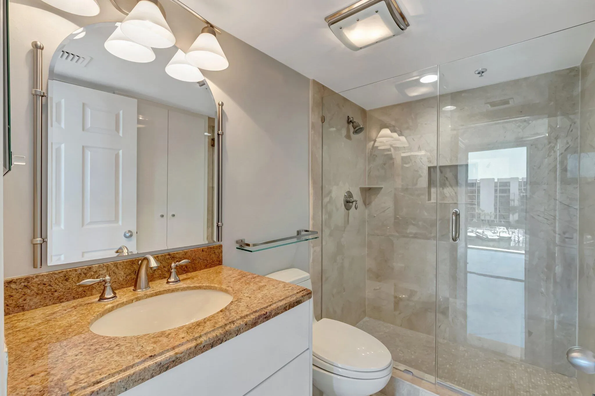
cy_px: 198
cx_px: 298
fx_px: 248
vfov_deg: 77.3
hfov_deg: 100.4
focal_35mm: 15
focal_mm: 10
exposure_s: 1/13
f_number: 8
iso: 640
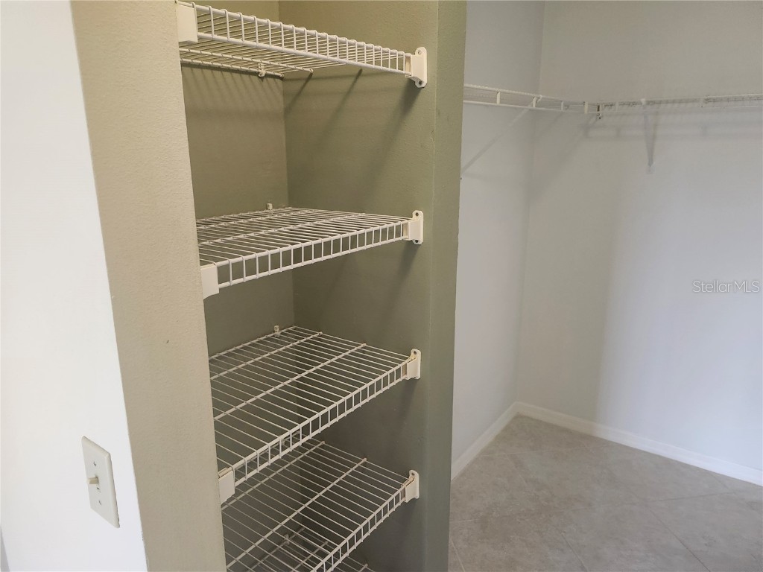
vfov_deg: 58.9
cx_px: 382
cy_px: 286
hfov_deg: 73.9
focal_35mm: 23
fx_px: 507
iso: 800
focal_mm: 5.54
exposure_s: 1/120
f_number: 1.8
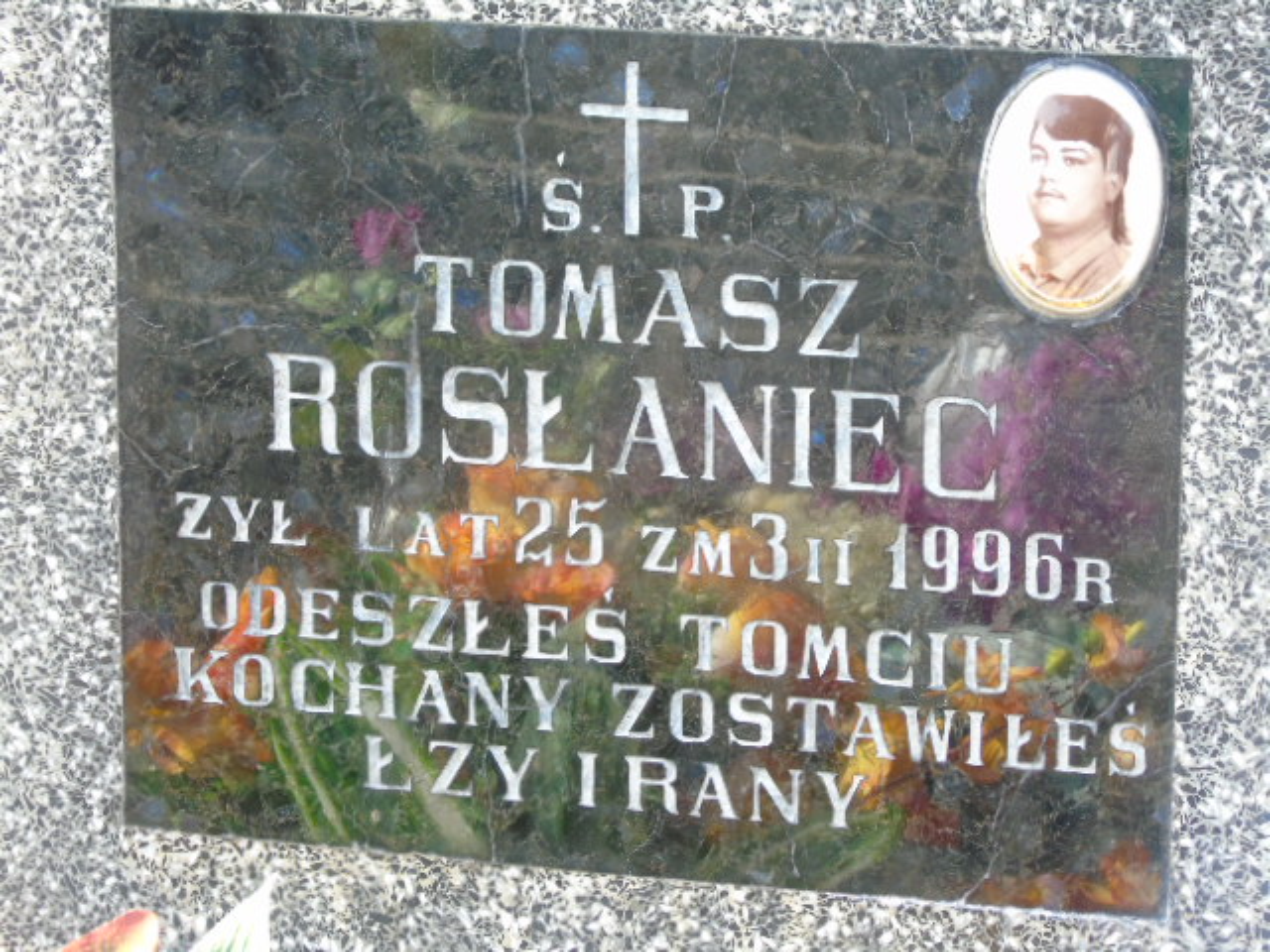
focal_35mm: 142
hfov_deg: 13.9
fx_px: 5210
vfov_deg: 10.4
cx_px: 635
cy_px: 476
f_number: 4.7
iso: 320
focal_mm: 25
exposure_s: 1/125
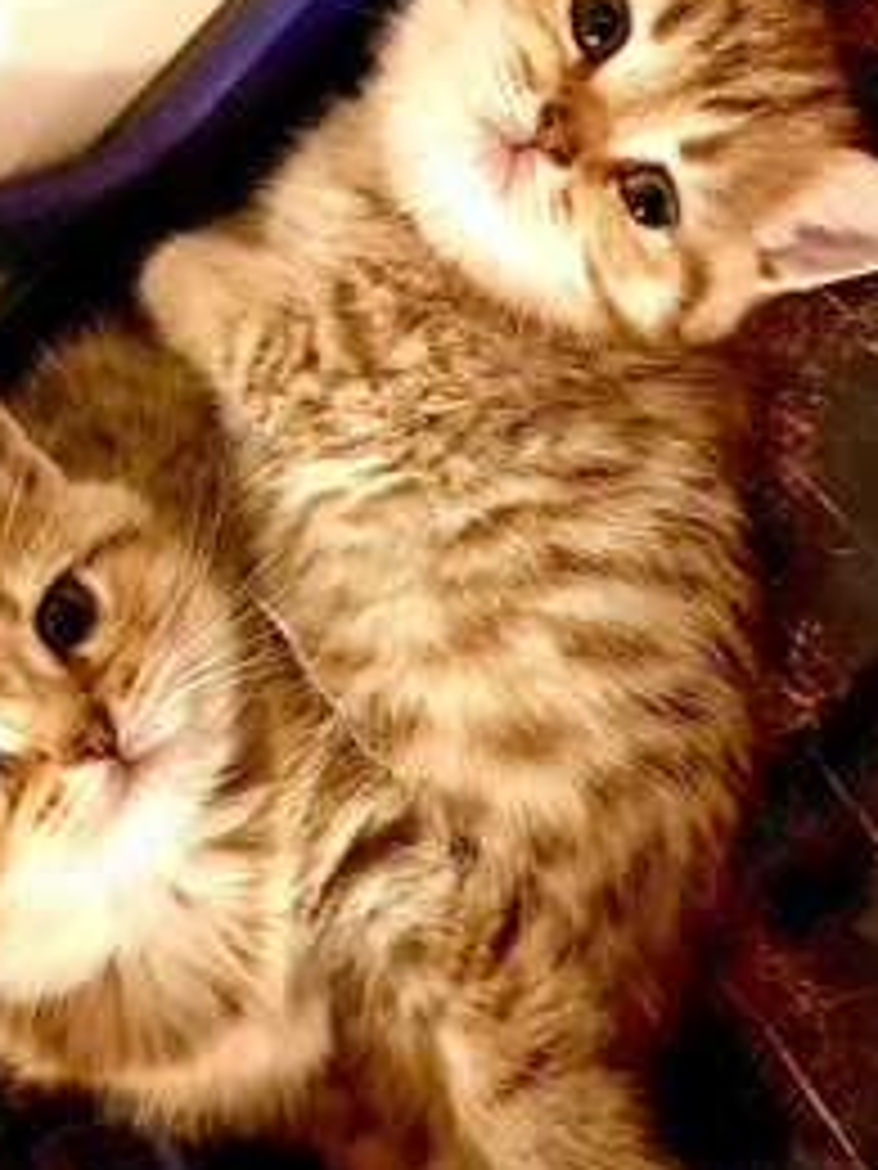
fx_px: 1353
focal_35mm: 40
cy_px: 585
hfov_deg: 35.5
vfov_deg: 46.8
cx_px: 275
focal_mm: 5.1
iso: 800
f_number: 1.6
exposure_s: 1/25
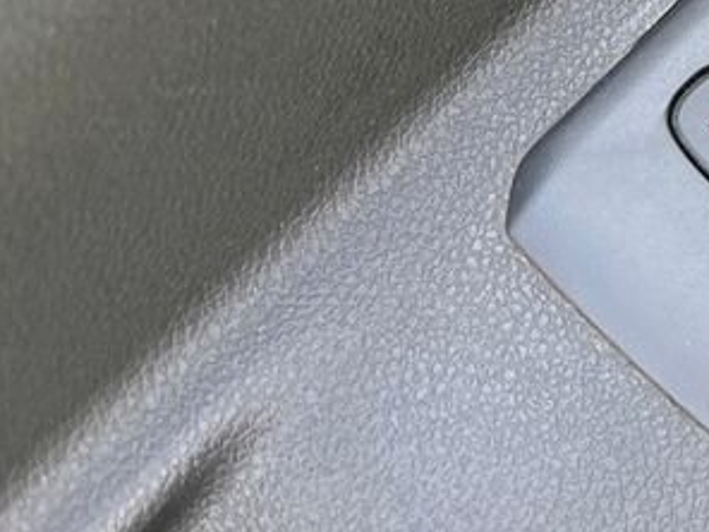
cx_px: 1085
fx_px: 1843
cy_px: -230
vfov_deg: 15.3
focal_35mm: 90
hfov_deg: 19.0
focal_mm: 5.1
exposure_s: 1/163
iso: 64
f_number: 1.6
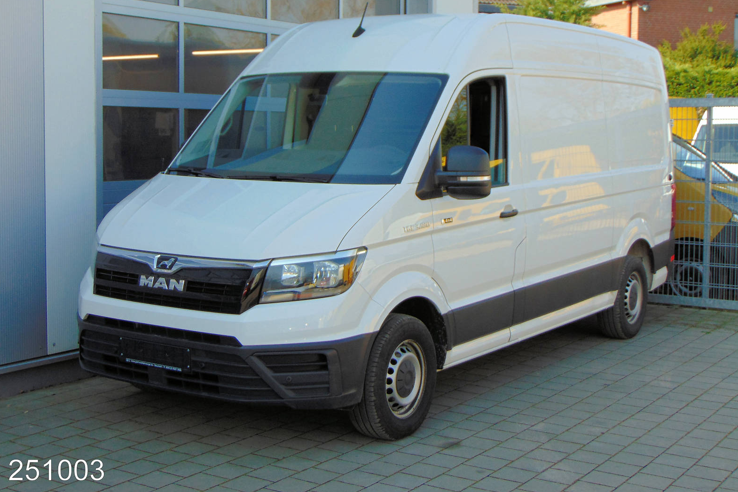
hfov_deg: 37.5
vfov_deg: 25.5
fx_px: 1087
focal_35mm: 53
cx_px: 367
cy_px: 211
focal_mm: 9
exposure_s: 1/250
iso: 80
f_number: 3.5
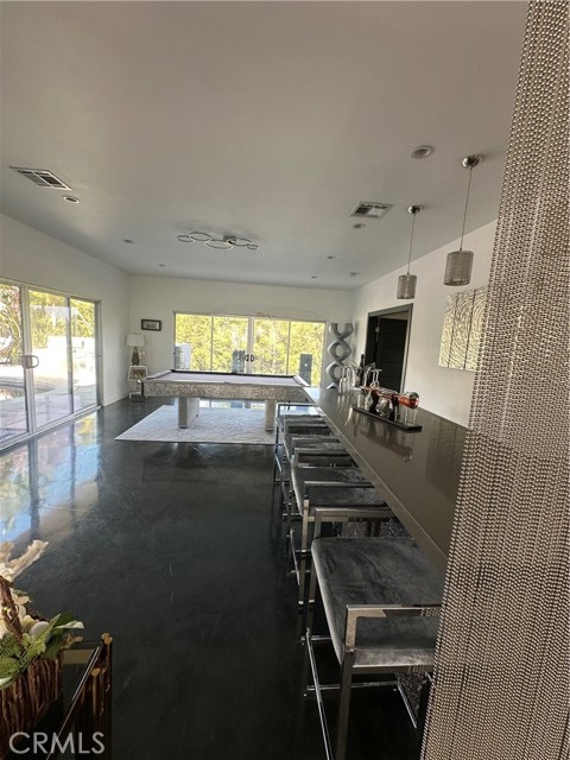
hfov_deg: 85.7
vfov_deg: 102.1
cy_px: 380
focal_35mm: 14
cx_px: 285
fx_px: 307
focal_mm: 2.22
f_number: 2.2
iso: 64
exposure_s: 1/99
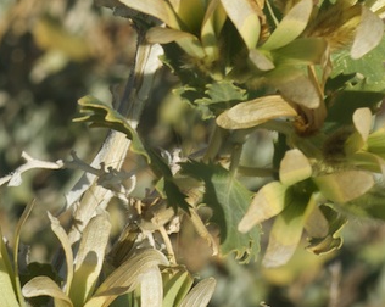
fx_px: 4575
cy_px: -296
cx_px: 147
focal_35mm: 402
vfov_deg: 3.8
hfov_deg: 4.8
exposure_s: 1/125
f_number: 16
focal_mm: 90
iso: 200
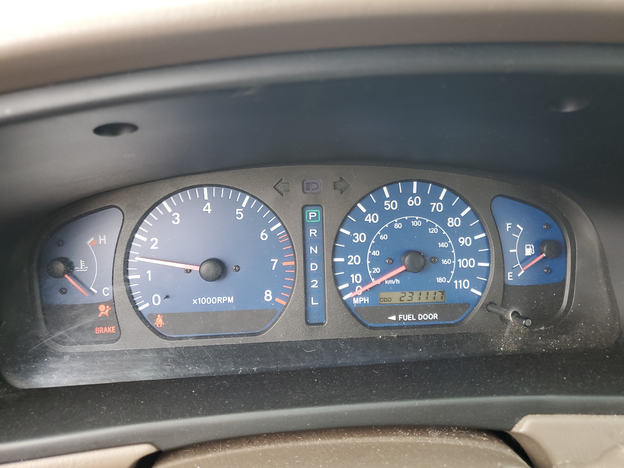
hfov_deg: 67.3
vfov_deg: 53.1
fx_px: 469
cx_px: 312
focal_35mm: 26
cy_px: 234
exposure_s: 1/60.2
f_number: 1.5
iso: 69
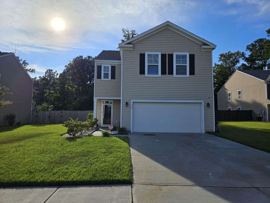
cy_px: 102
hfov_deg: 73.9
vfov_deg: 58.9
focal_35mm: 23
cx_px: 135
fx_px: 179
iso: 25
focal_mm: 5.4
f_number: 1.8
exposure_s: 1/2859
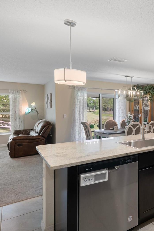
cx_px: 163
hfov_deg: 41.3
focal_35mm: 26
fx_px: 167
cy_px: 115
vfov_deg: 69.4
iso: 320
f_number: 8
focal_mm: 17
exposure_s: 1/1.25
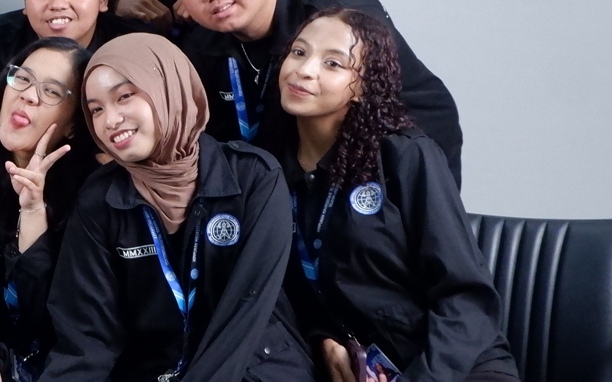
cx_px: -211
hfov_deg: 21.5
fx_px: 1434
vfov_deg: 15.2
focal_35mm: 86
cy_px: 189
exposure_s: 1/80
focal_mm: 18.6
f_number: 7.1
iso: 4000
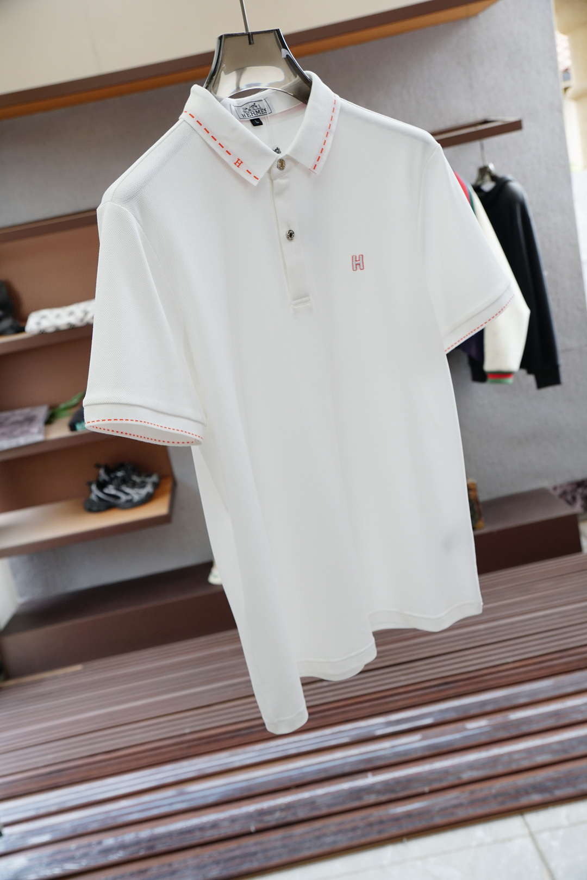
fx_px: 880
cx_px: 294
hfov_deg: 36.9
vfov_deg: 53.1
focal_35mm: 36
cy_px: 440
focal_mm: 24
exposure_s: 1/250
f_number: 4
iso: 500
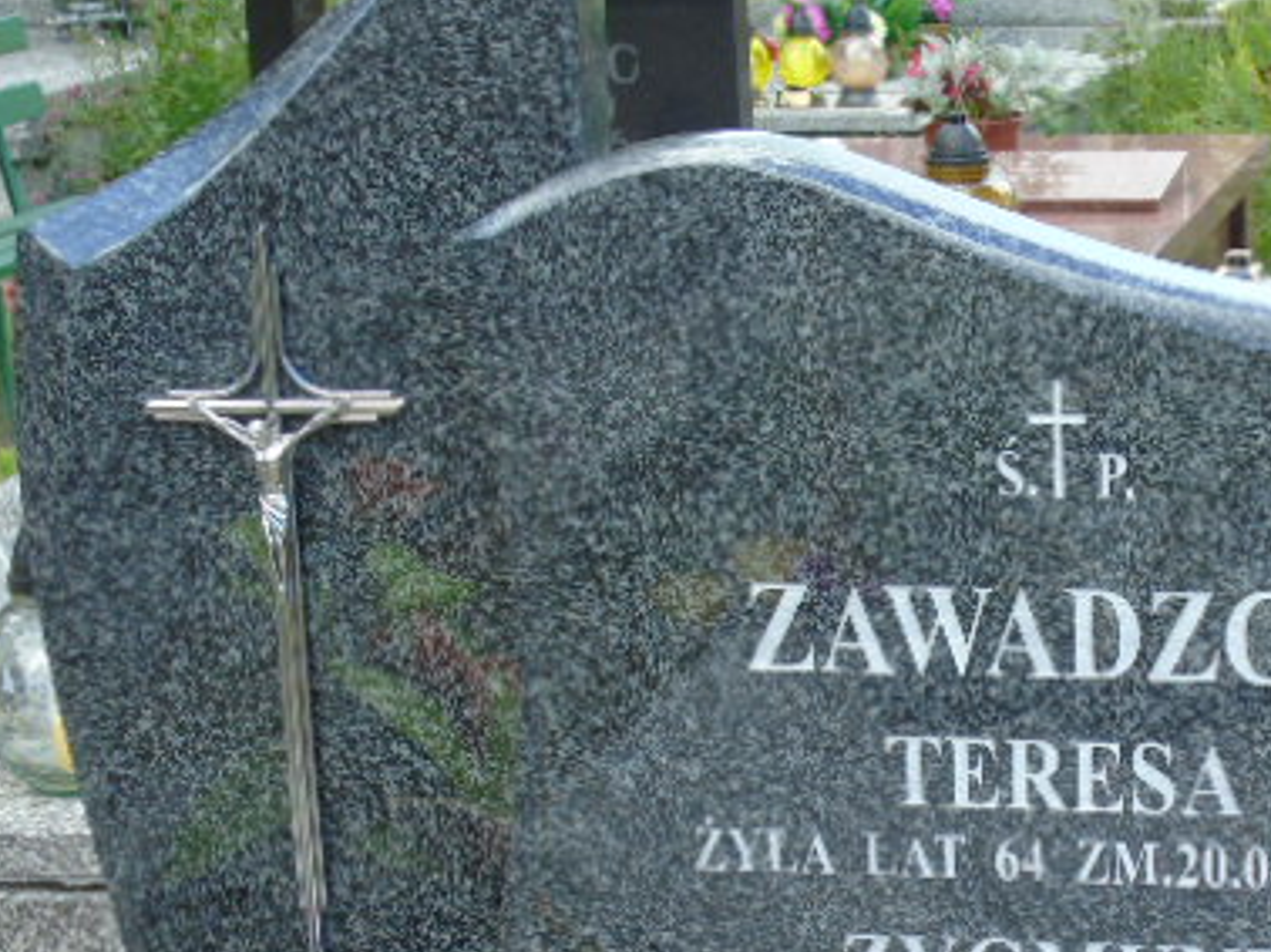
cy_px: 770
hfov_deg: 18.6
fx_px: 3853
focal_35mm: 105
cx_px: 982
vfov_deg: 14.0
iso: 80
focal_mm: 11
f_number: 4.5
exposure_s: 1/50
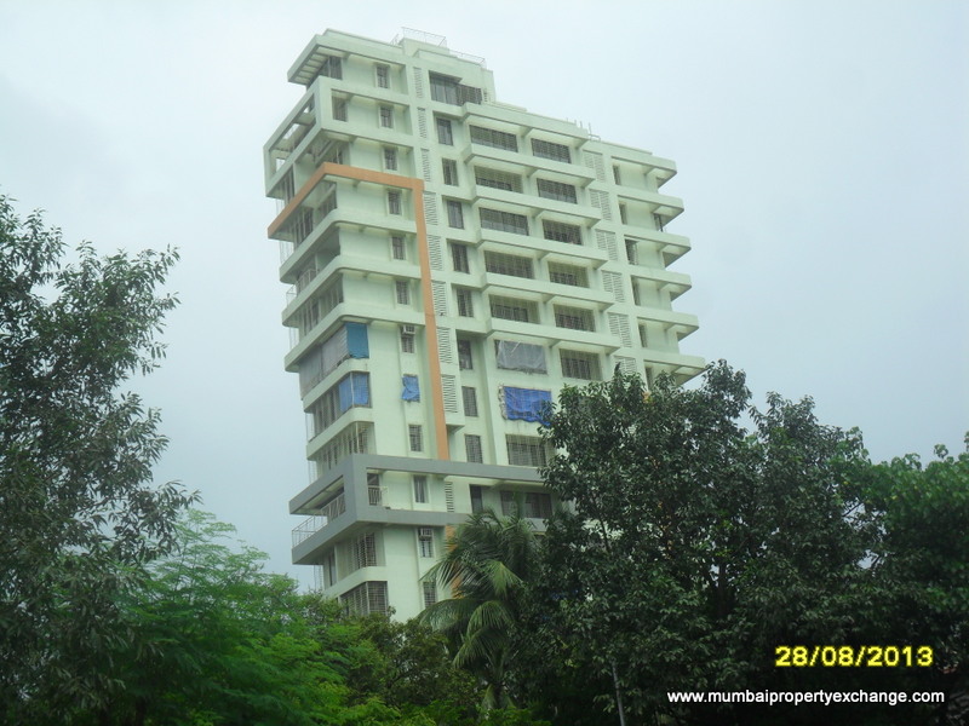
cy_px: 363
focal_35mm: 52
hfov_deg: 36.8
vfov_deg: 28.0
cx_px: 484
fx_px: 1456
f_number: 5
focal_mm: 9.3
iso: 100
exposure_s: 1/750
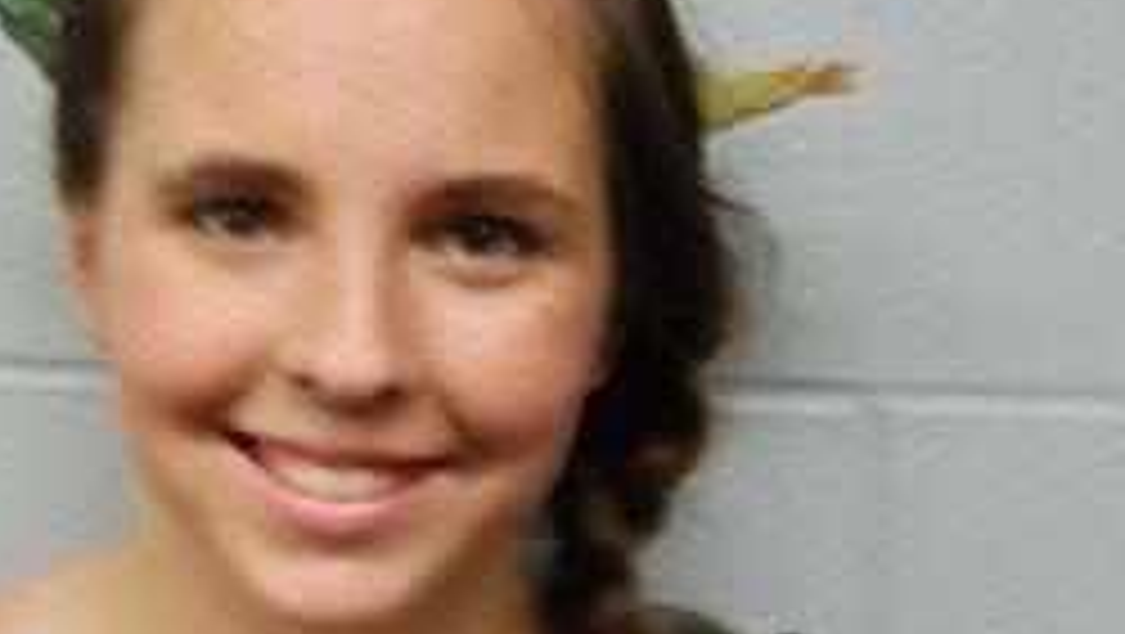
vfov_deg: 12.3
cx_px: 342
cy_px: 384
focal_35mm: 99
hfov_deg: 21.5
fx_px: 2953
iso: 800
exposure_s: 1/25
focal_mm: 35
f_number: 4.8
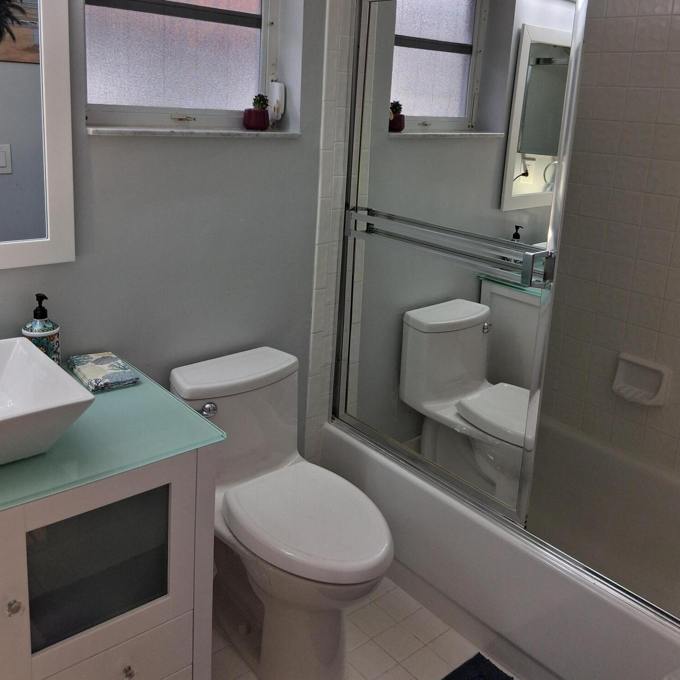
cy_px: 237
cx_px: 338
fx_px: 689
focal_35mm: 31
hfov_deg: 52.5
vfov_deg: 51.7
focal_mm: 3.98
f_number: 1.8
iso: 100
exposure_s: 1/120
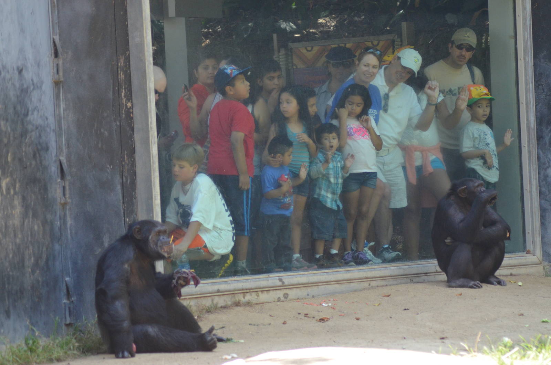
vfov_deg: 6.8
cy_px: 182
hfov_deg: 10.2
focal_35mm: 202
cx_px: 276
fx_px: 3093
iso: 1400
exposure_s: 1/500
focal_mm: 135
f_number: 4.2
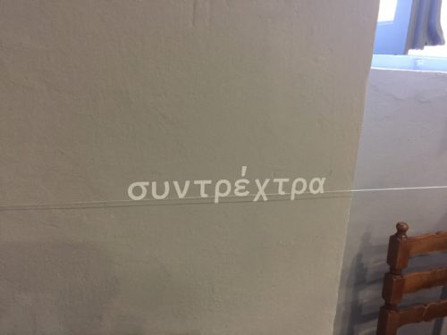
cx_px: 224
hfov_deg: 61.7
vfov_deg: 48.2
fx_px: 374
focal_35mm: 29
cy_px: 168
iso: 100
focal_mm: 4.15
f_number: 2.2
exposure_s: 1/10
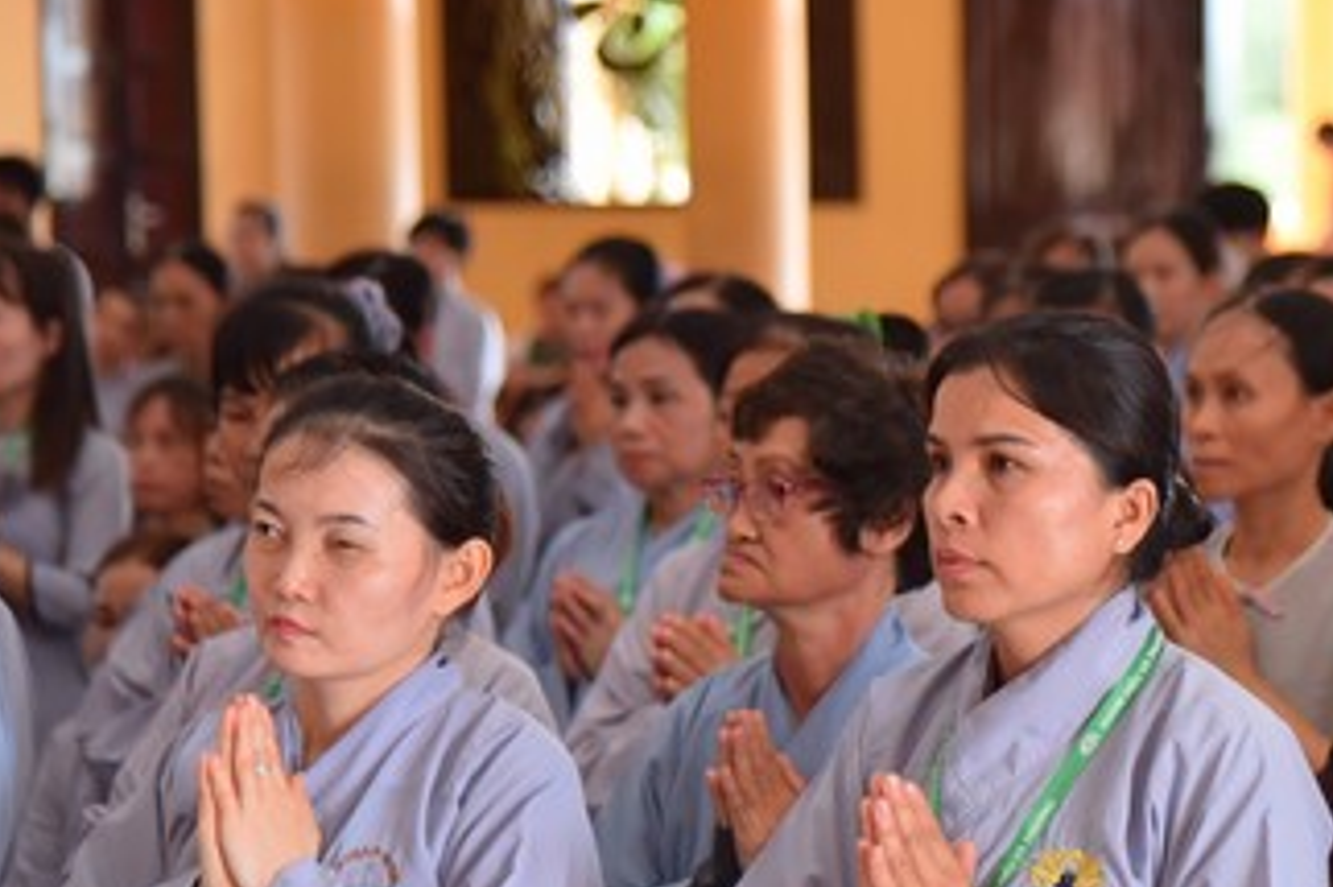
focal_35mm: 171
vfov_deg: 8.0
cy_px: 613
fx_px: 6328
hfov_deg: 12.0
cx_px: 1094
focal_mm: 85
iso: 500
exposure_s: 1/125
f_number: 4.5
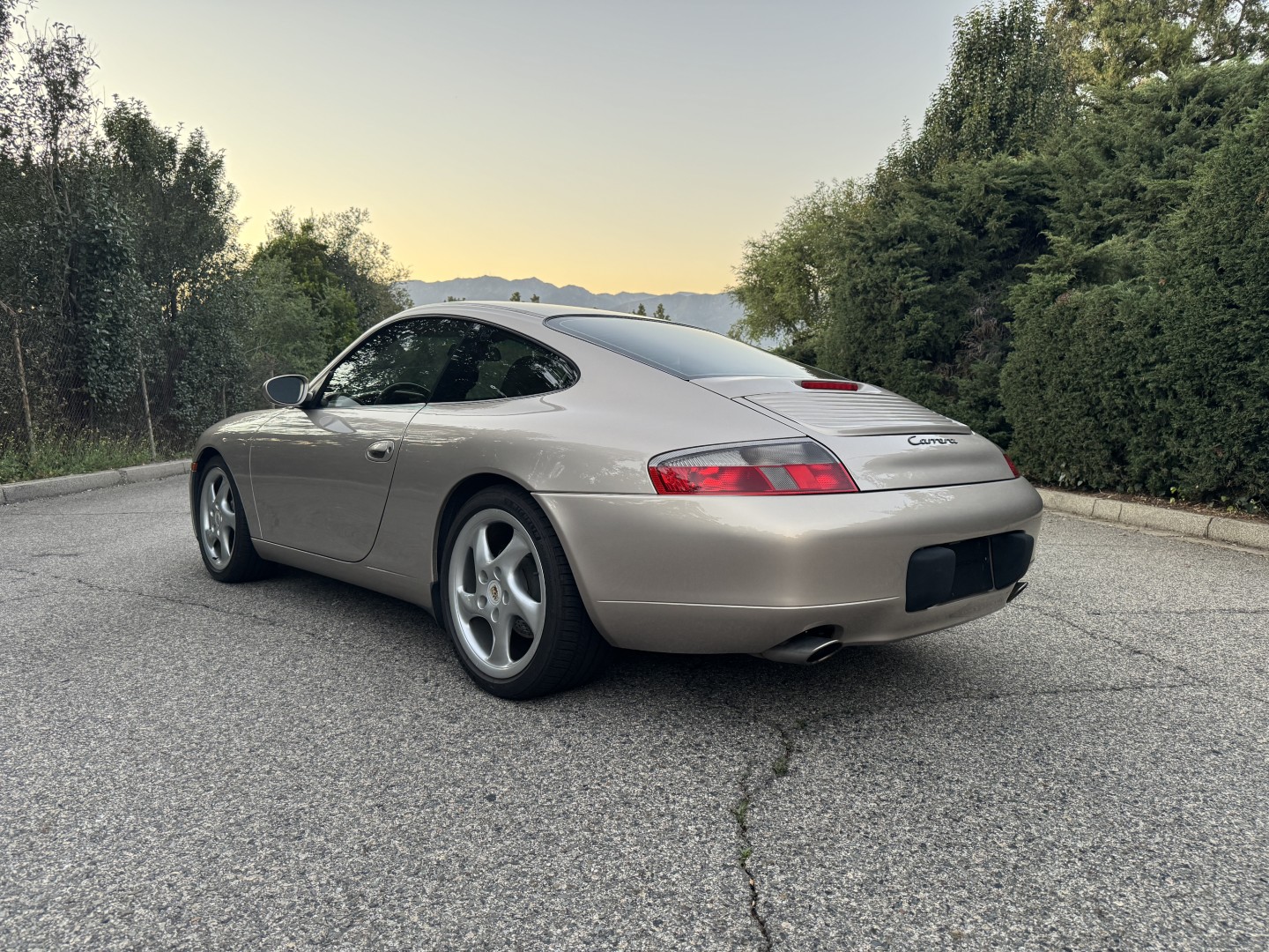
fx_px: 880
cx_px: 634
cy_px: 476
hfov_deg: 71.6
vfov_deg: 56.8
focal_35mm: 24
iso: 200
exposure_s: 1/106
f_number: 1.78
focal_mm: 6.76
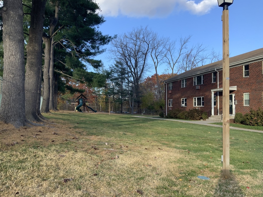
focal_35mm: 29
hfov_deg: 61.7
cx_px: 132
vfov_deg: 48.2
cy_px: 98
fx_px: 220
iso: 16
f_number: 1.8
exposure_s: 1/540
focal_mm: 3
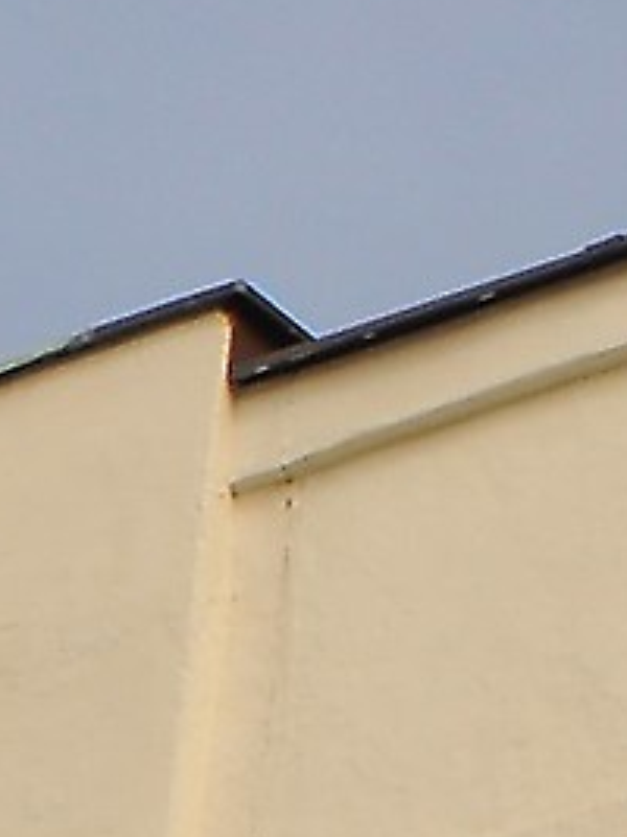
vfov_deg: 1.9
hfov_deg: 1.4
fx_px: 25693
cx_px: -2339
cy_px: 342
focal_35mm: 1063
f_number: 8
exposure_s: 1/250
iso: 200
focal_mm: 82
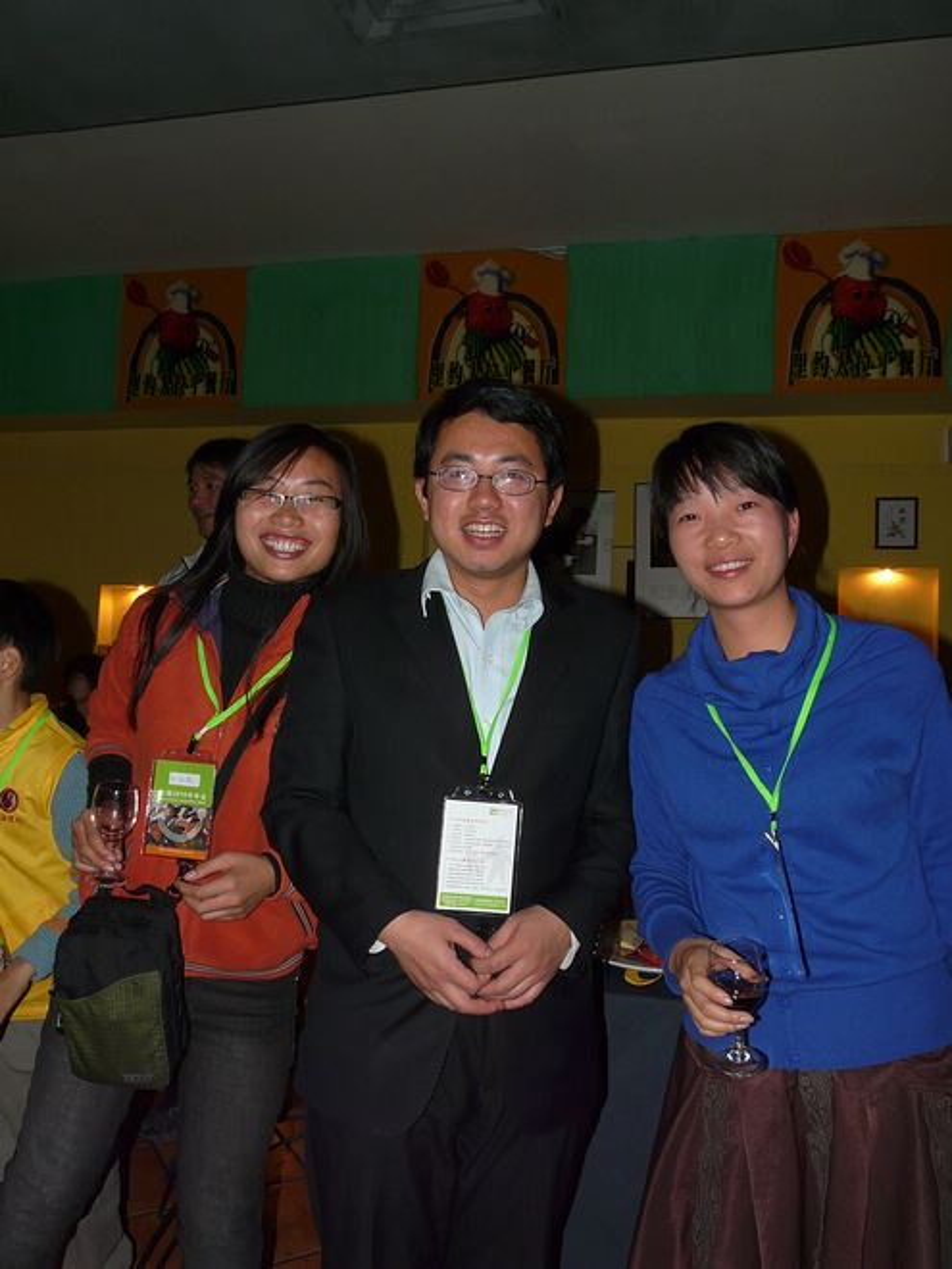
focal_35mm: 28
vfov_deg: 63.4
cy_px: 634
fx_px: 1027
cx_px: 476
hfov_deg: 49.7
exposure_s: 1/30
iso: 100
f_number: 4
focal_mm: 4.6
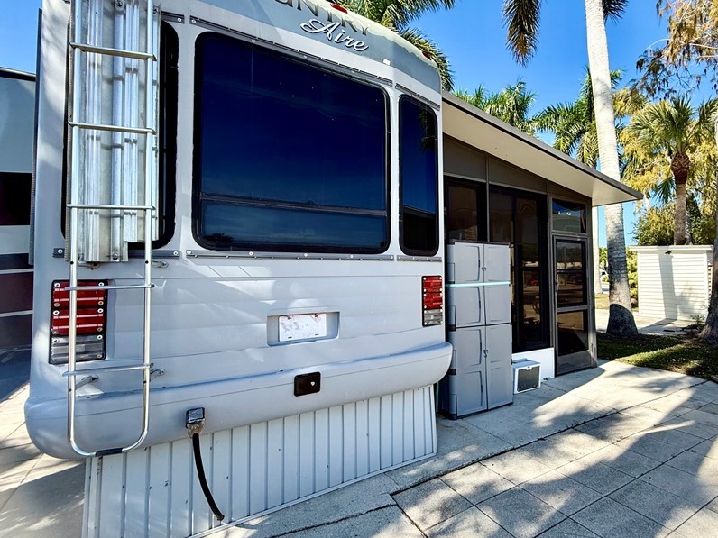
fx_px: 373
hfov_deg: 87.2
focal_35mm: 18
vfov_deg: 71.6
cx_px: 411
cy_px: 257
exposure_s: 1/799
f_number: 2.2
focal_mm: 2.22
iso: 64
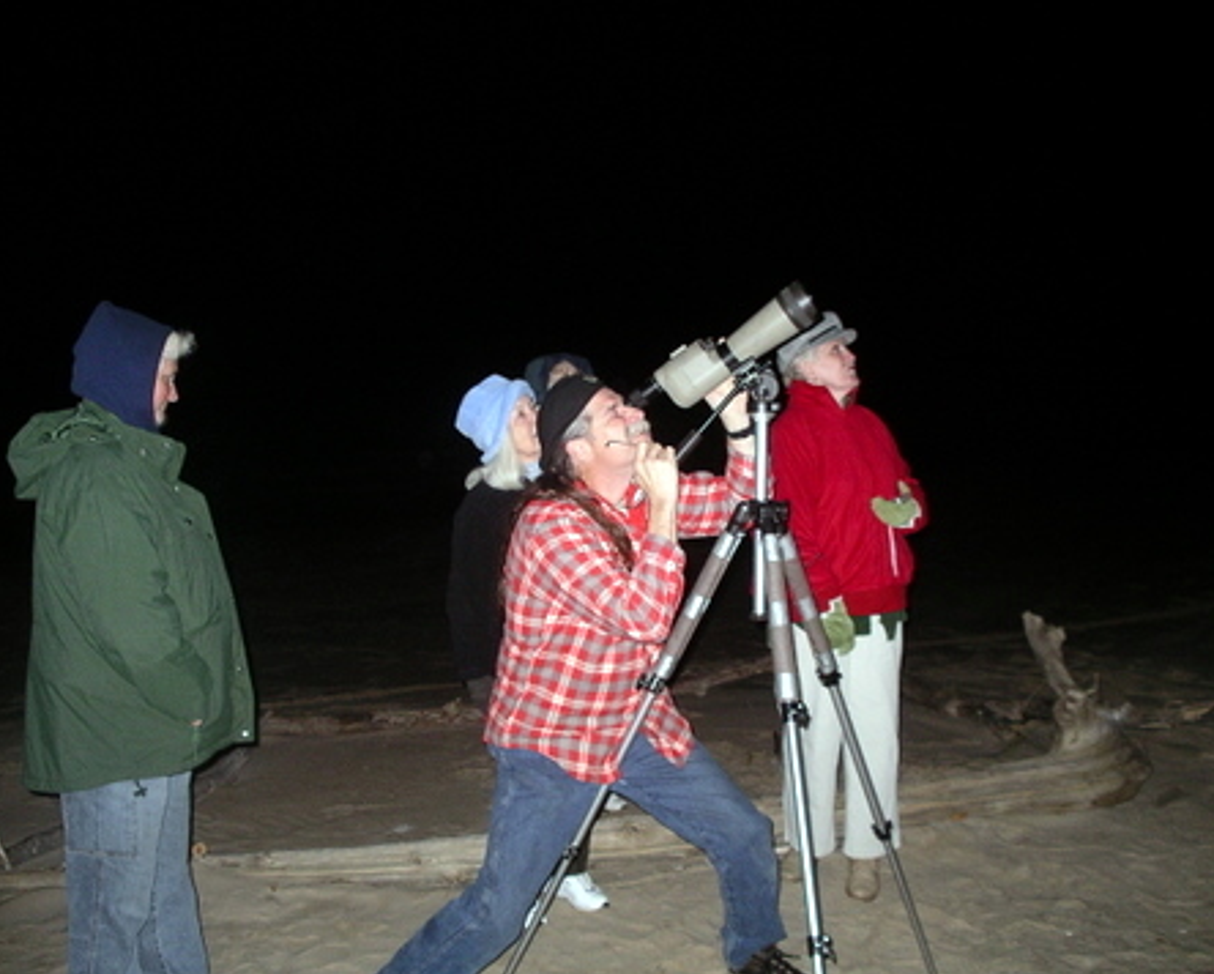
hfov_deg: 46.8
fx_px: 1402
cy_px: 487
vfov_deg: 38.3
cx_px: 640
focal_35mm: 39
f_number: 2.8
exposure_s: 1/40
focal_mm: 7.8
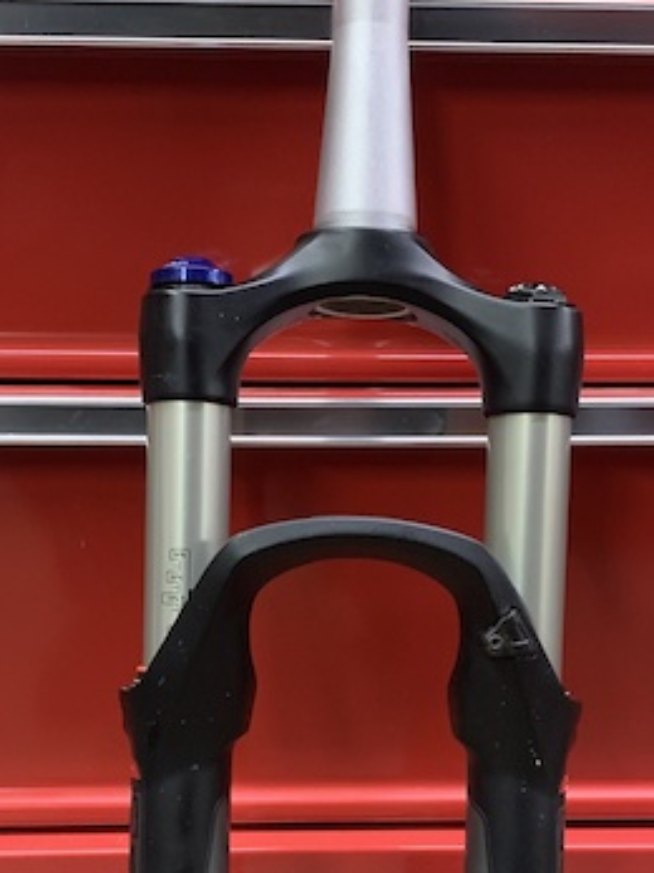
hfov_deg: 24.4
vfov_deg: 31.4
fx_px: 1512
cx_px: 365
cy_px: 692
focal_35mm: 60
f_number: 1.8
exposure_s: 1/30
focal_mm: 4.25
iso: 500
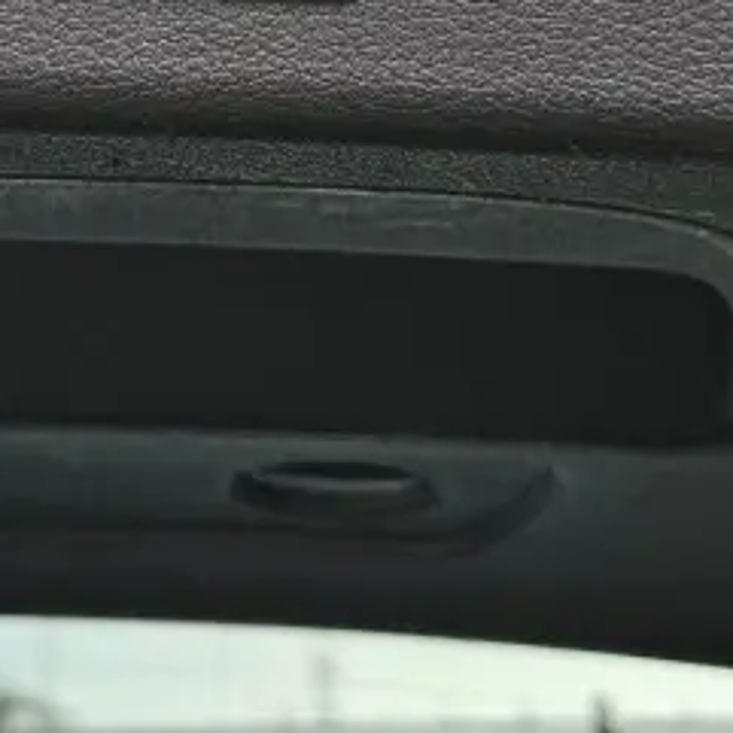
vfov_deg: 18.3
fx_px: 2180
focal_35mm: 91
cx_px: 228
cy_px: -82
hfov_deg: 19.0
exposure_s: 1/219
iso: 40
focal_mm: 5.4
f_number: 1.8
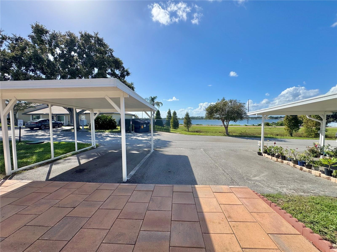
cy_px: 126
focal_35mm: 14
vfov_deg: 85.7
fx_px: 136
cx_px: 168
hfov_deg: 102.1
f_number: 2.2
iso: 50
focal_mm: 2.22
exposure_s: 1/2208
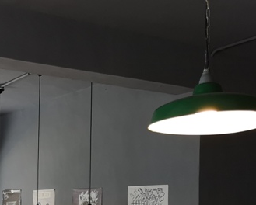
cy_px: 196
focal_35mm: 64
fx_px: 485
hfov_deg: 27.2
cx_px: -23
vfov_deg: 23.1
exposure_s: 1/40
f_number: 1.8
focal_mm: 3.95
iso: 160
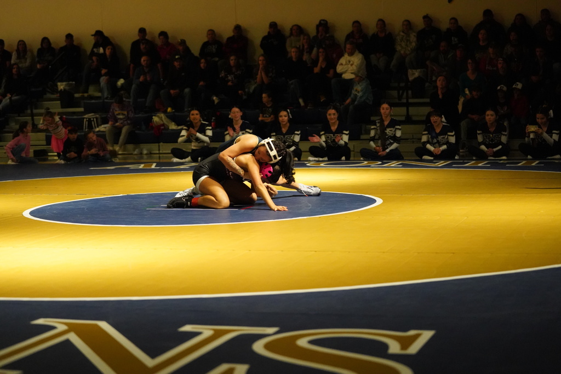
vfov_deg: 19.5
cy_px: 187
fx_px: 1091
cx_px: 280
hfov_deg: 28.8
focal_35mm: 70
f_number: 2.8
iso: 12800
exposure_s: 1/125
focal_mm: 70
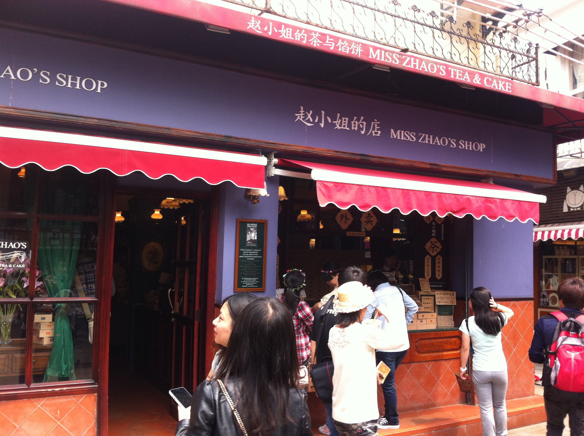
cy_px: 218
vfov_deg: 40.6
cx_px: 292
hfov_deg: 52.7
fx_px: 590
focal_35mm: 35
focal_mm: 3.85
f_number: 2.8
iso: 80
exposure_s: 1/156
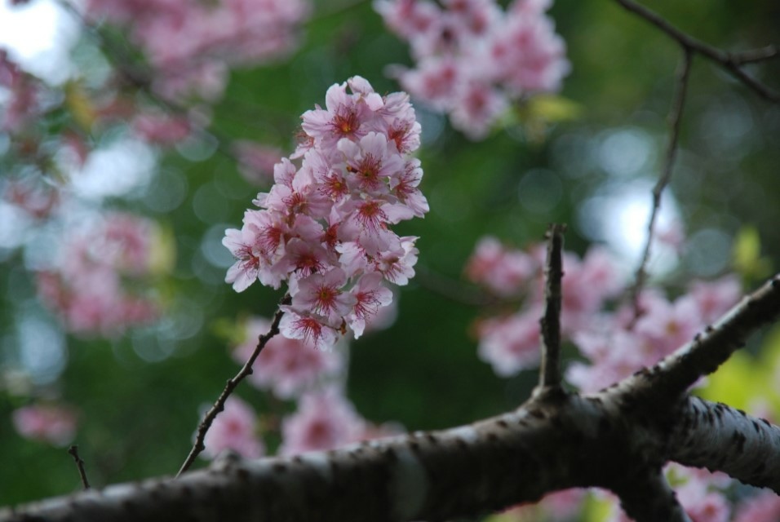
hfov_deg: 6.9
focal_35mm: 300
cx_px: 390
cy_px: 261
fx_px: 6508
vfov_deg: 4.6
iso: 280
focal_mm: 200
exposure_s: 1/125
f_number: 6.3
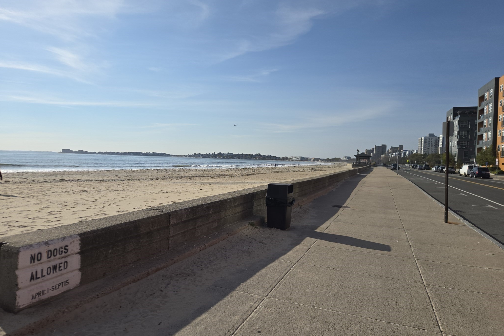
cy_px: 158
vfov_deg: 53.1
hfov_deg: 73.7
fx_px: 336
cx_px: 252
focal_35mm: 24
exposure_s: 1/3667
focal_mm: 5.4
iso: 25
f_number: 1.8
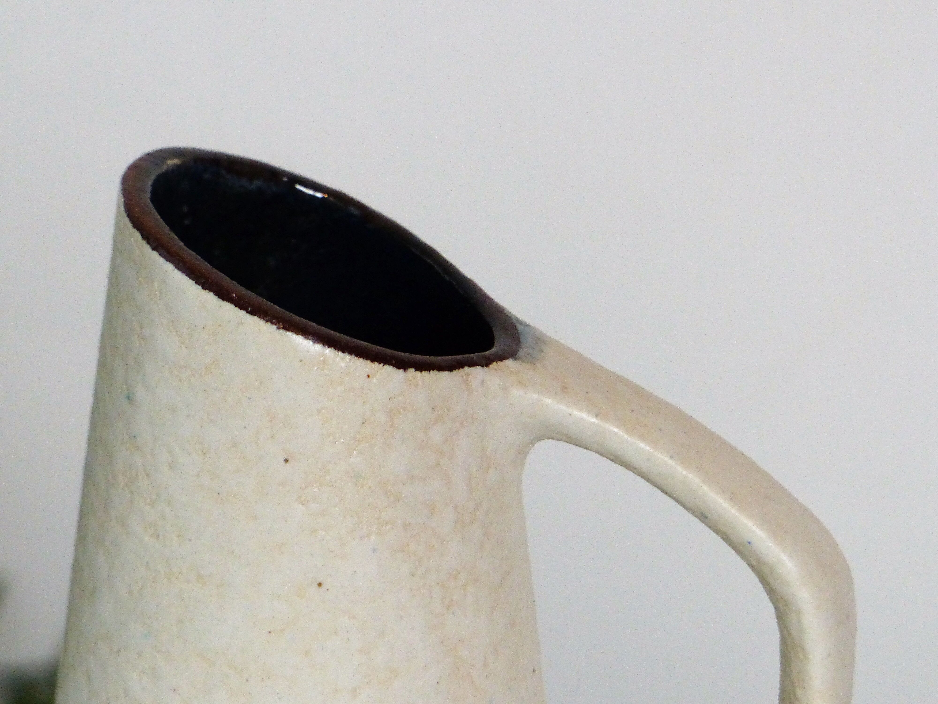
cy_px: 352
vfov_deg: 4.4
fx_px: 9213
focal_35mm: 340
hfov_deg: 5.8
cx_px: 469
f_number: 2.8
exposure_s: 1/80
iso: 400
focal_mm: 55.7
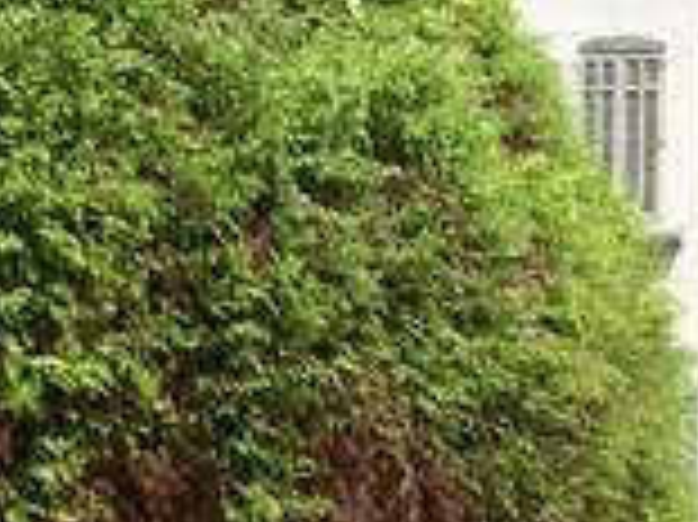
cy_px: 1004
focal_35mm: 132
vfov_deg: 10.4
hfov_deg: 14.9
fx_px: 2660
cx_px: 482
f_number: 2.8
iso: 80
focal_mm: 5.7
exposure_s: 1/640
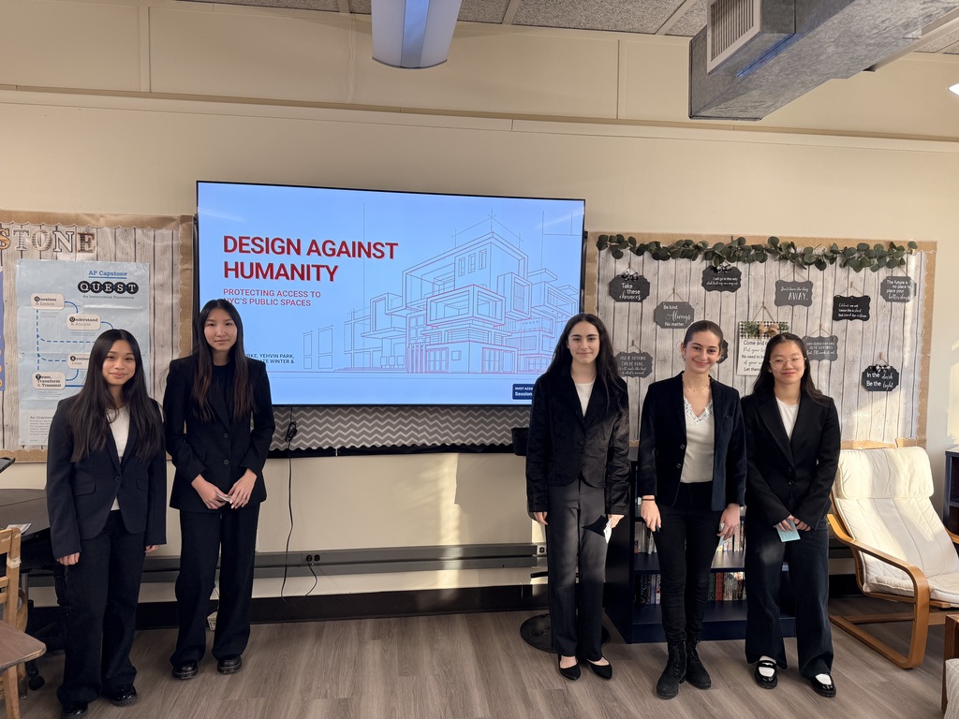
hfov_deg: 71.6
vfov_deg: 56.8
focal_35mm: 24
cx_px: 480
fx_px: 665
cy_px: 360
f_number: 1.78
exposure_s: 1/128
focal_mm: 6.76
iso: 100
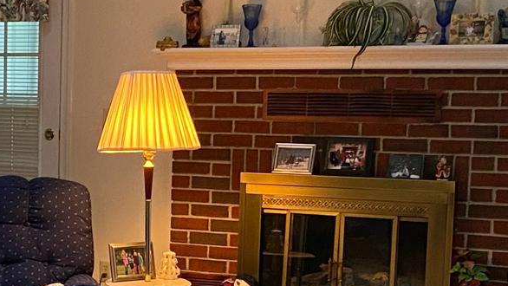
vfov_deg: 12.2
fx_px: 1334
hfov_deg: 20.8
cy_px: 257
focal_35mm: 99
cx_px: -5
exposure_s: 1/30
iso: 640
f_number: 1.8
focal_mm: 4.25
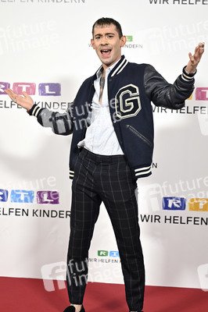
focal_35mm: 70
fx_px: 608
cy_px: 156
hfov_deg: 19.4
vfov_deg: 28.9
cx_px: 104
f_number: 2.8
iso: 800
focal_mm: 70
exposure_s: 1/250
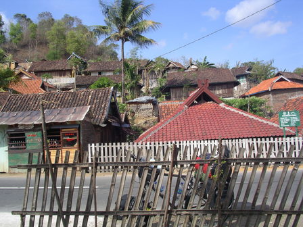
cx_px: 152
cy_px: 114
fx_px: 324
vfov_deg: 38.7
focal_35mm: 37
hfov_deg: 50.1
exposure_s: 1/160
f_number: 6.9
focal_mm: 5.7
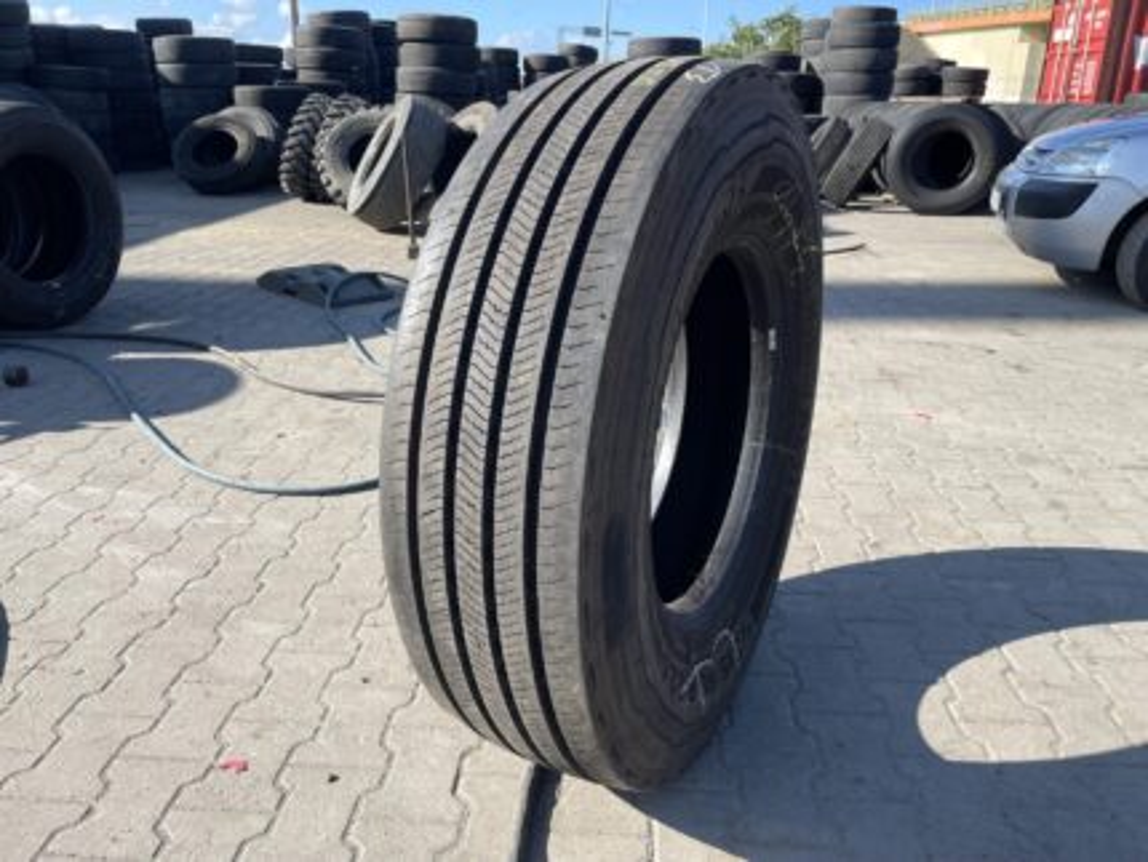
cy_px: 431
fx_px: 863
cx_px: 574
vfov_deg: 53.1
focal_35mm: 26
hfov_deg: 67.3
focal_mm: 4.2
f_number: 1.6
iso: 32
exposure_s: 1/1350
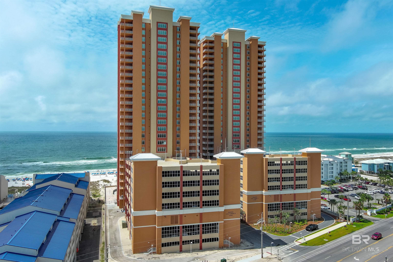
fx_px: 317
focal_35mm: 29
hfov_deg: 63.7
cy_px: 131
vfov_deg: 44.9
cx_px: 196
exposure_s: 1/1600
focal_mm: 10.57
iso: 100
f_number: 6.3
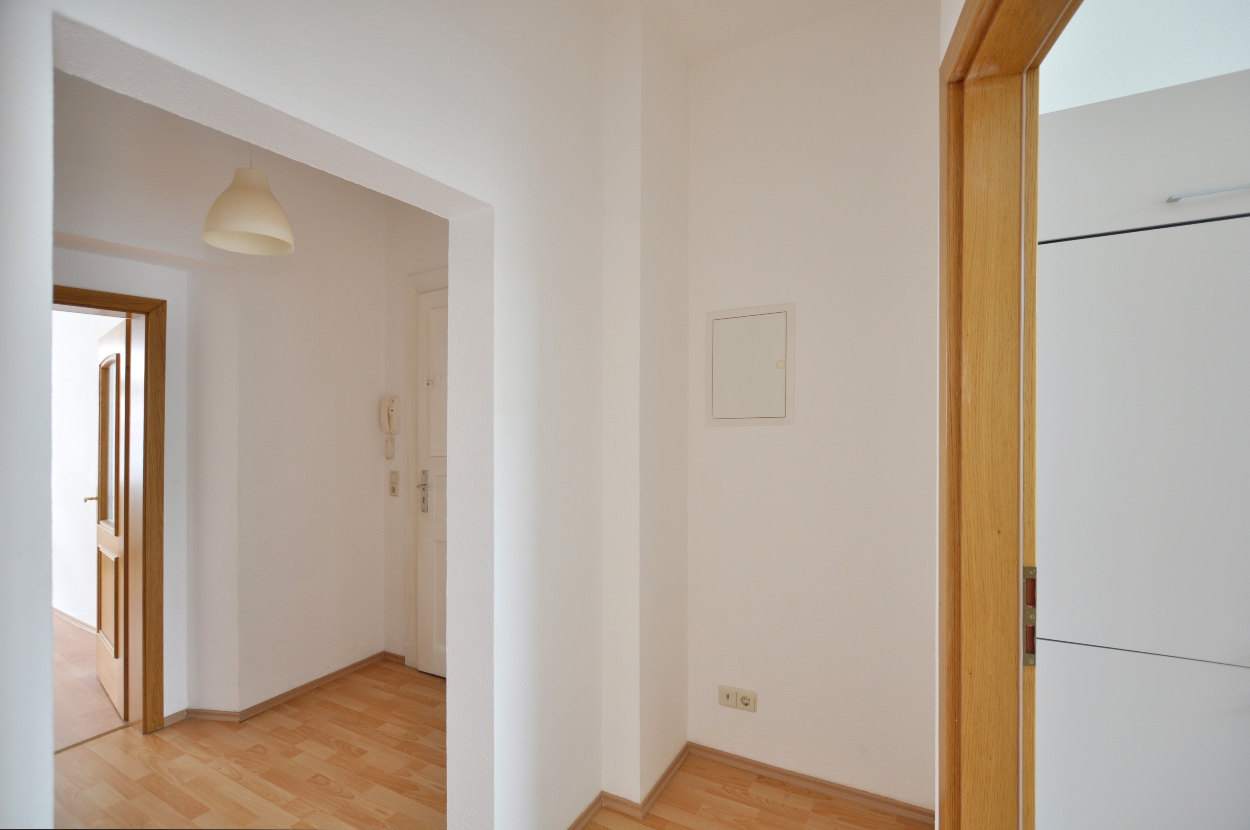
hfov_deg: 100.5
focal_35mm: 15
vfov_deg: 77.2
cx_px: 625
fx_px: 520
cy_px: 415
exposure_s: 1/8
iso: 200
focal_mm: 10
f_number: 3.5
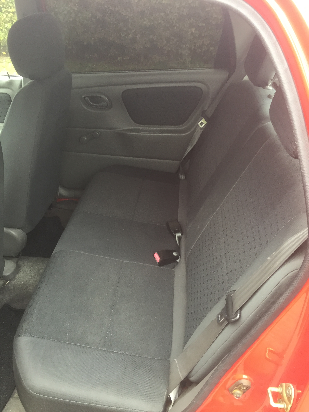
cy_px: 206
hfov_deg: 48.2
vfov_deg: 61.7
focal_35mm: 29
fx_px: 345
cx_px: 154
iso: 50
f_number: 2.2
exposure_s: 1/33
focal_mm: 4.15
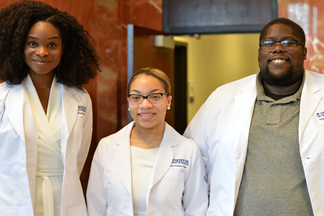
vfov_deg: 18.1
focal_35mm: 75
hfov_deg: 27.0
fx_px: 674
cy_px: 108
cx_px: 162
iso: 280
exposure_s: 1/80
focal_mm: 50
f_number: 2.5
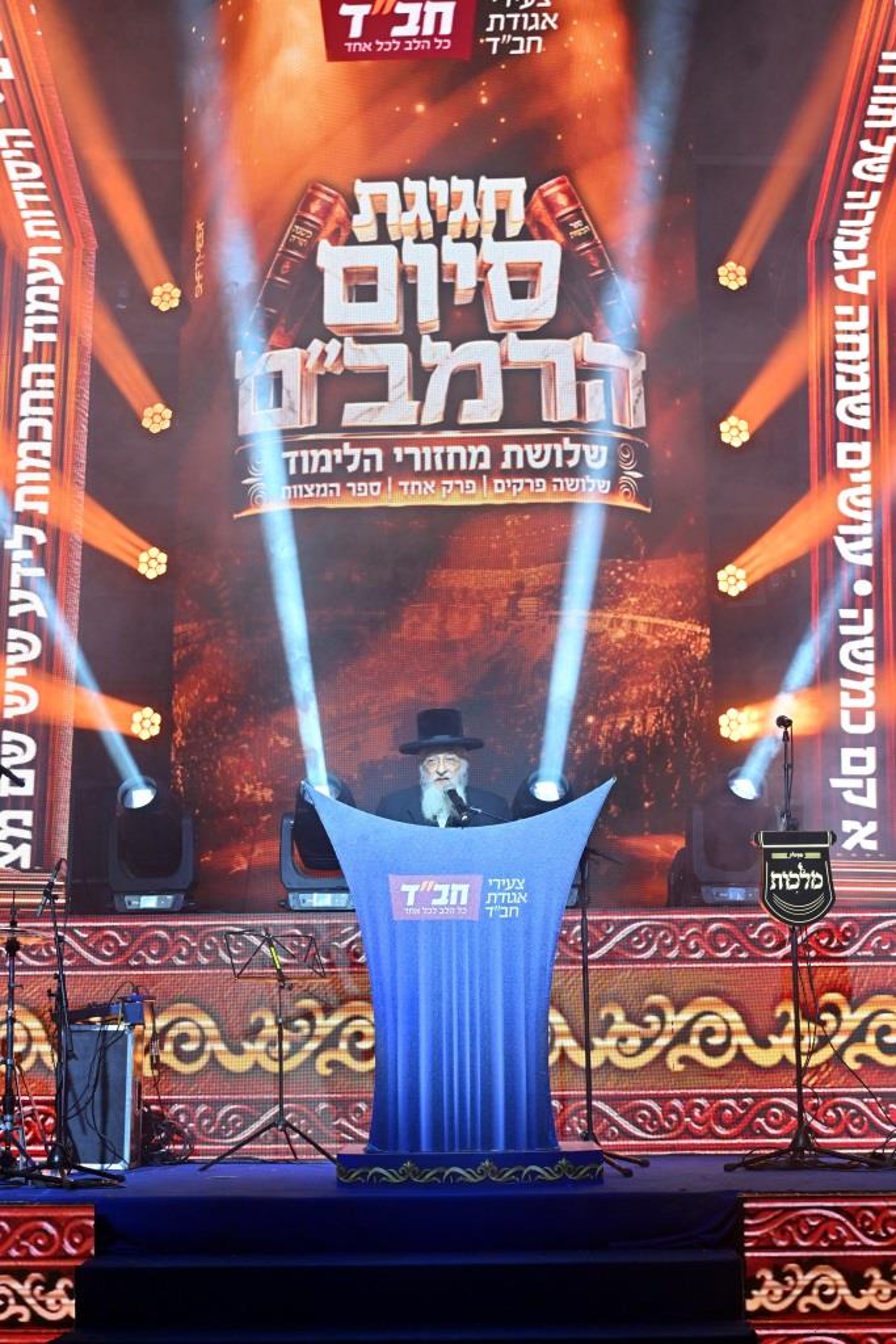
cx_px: 448
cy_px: 672
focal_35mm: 52
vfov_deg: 38.2
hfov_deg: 26.0
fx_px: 1941
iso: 250
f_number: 4
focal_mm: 52
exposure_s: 1/200
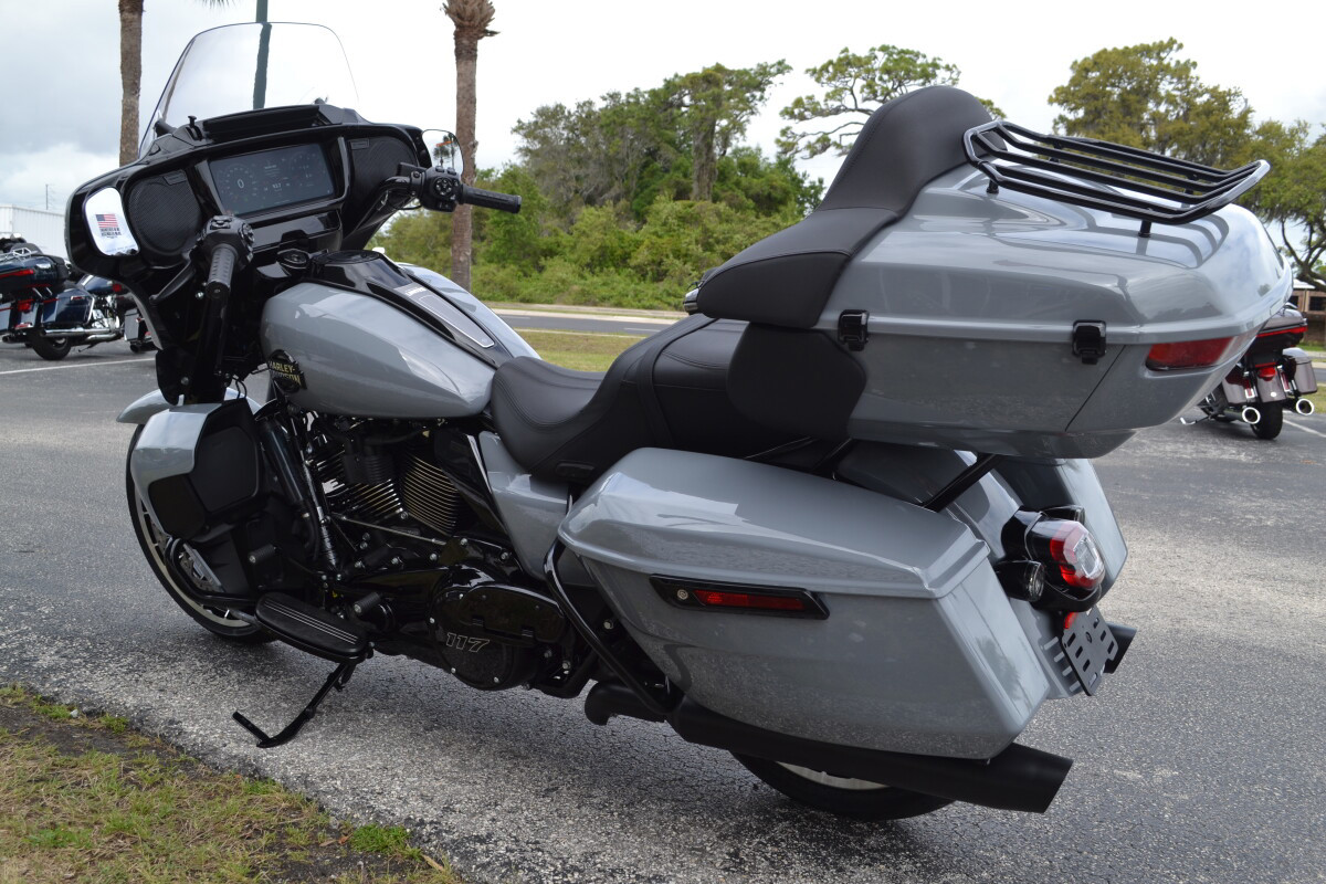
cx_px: 663
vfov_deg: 40.0
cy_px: 442
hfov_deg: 57.2
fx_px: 1215
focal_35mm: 33
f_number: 7.1
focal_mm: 22
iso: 100
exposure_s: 1/200
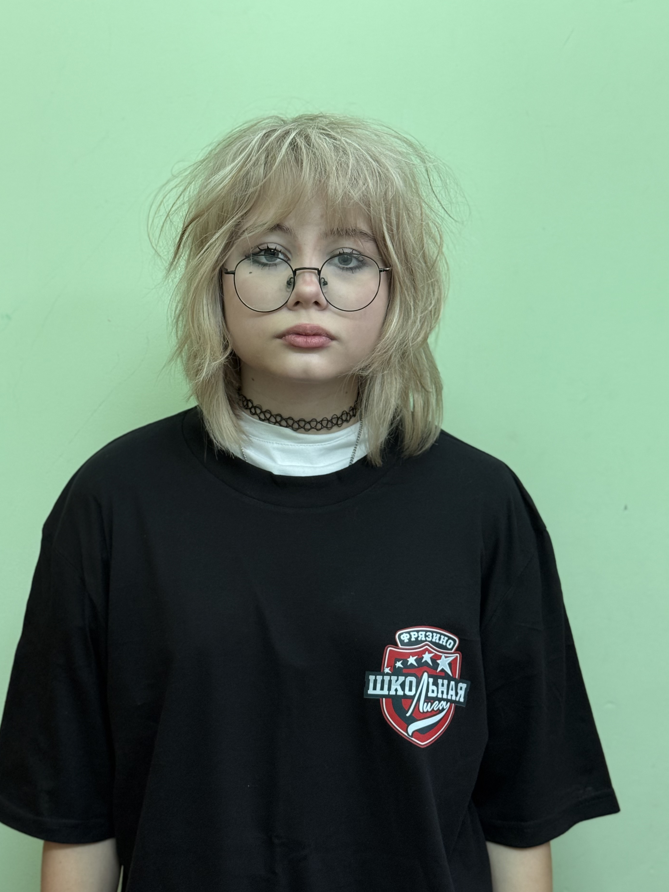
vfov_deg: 36.8
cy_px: 477
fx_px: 1340
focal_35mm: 52
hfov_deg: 28.0
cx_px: 314
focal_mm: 6.8
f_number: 1.8
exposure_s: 1/50
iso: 200
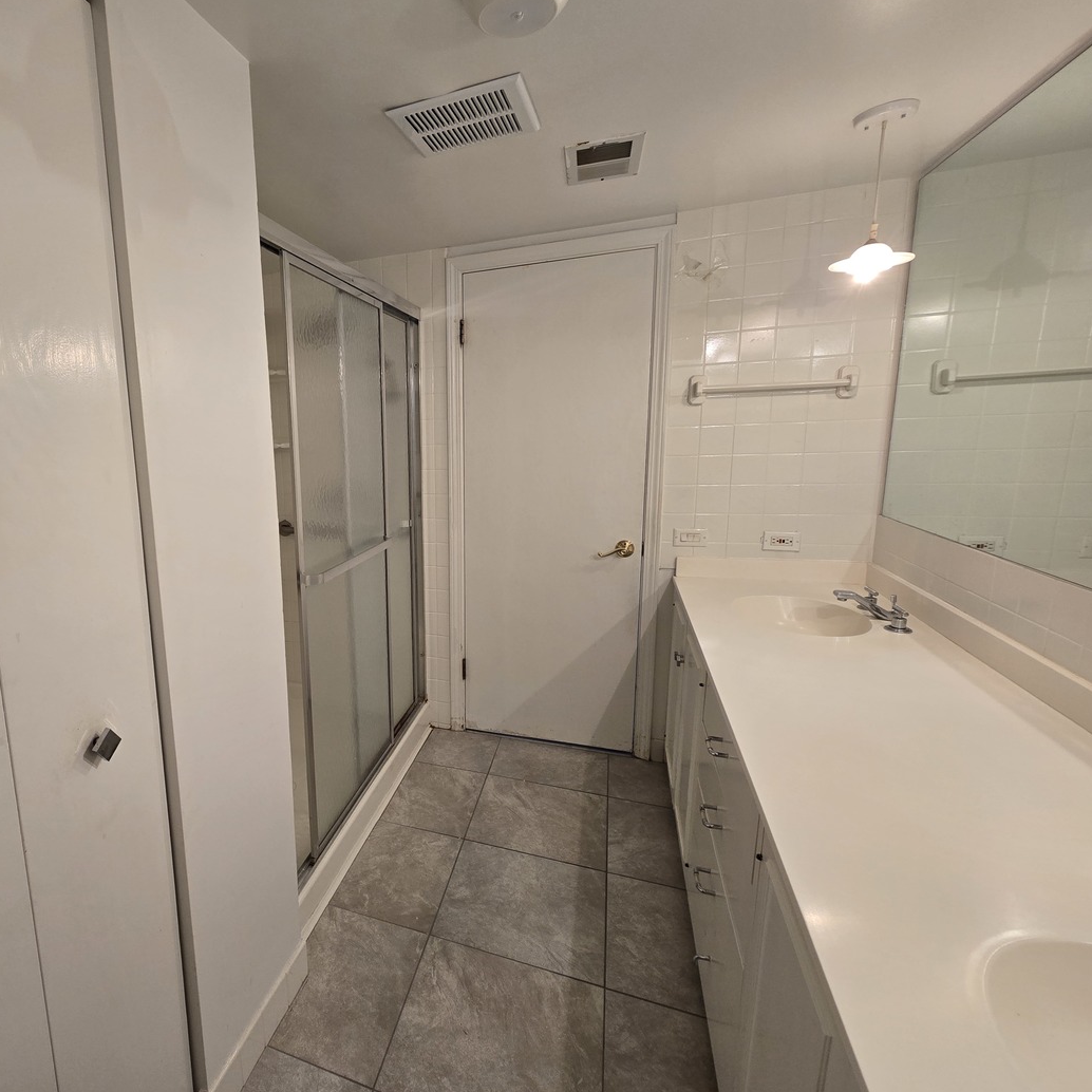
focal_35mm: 16
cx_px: 344
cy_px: 548
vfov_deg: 87.4
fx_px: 571
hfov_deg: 83.7
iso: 125
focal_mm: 2.2
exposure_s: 1/60
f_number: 2.2
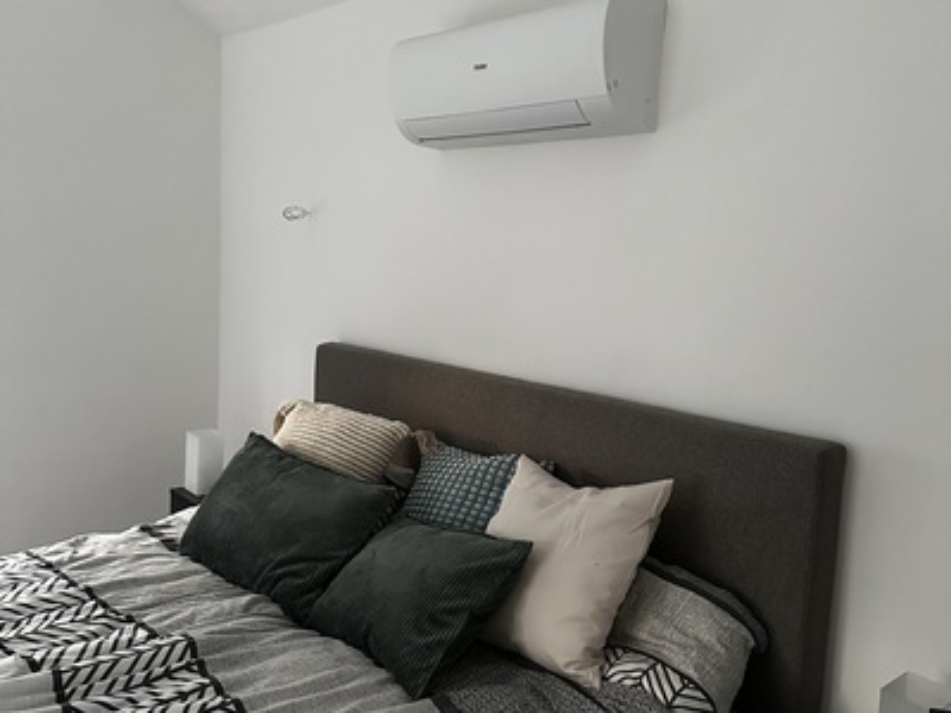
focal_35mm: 24
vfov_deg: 56.8
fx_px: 659
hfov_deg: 71.6
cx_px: 476
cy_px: 356
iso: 1000
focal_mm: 6.86
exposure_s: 1/45
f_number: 1.78
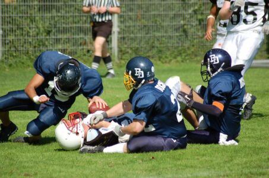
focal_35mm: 292
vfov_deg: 4.7
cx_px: 134
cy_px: 89
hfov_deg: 7.1
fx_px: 2181
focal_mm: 195
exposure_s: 1/1000
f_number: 5
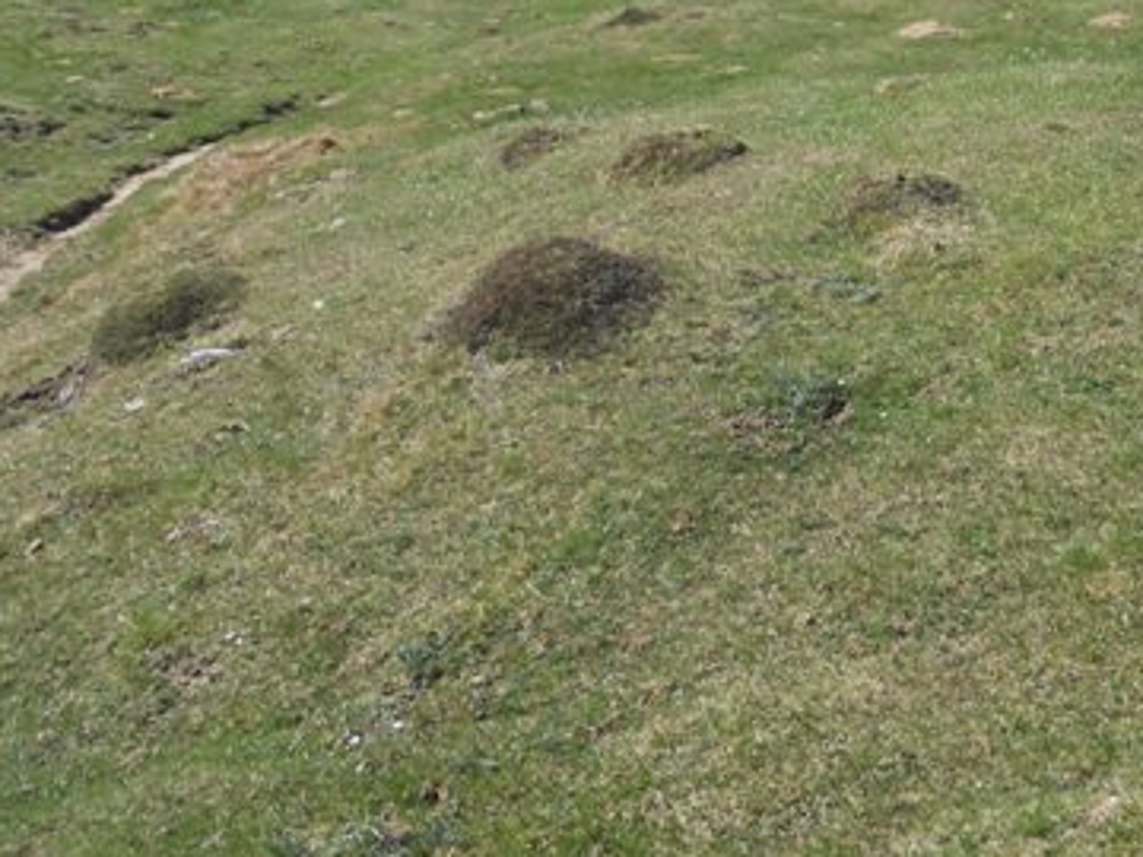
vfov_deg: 23.8
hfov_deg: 30.6
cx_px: 1057
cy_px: 111
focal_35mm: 60
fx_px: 1981
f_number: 3.2
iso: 80
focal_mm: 4.9
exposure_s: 1/800
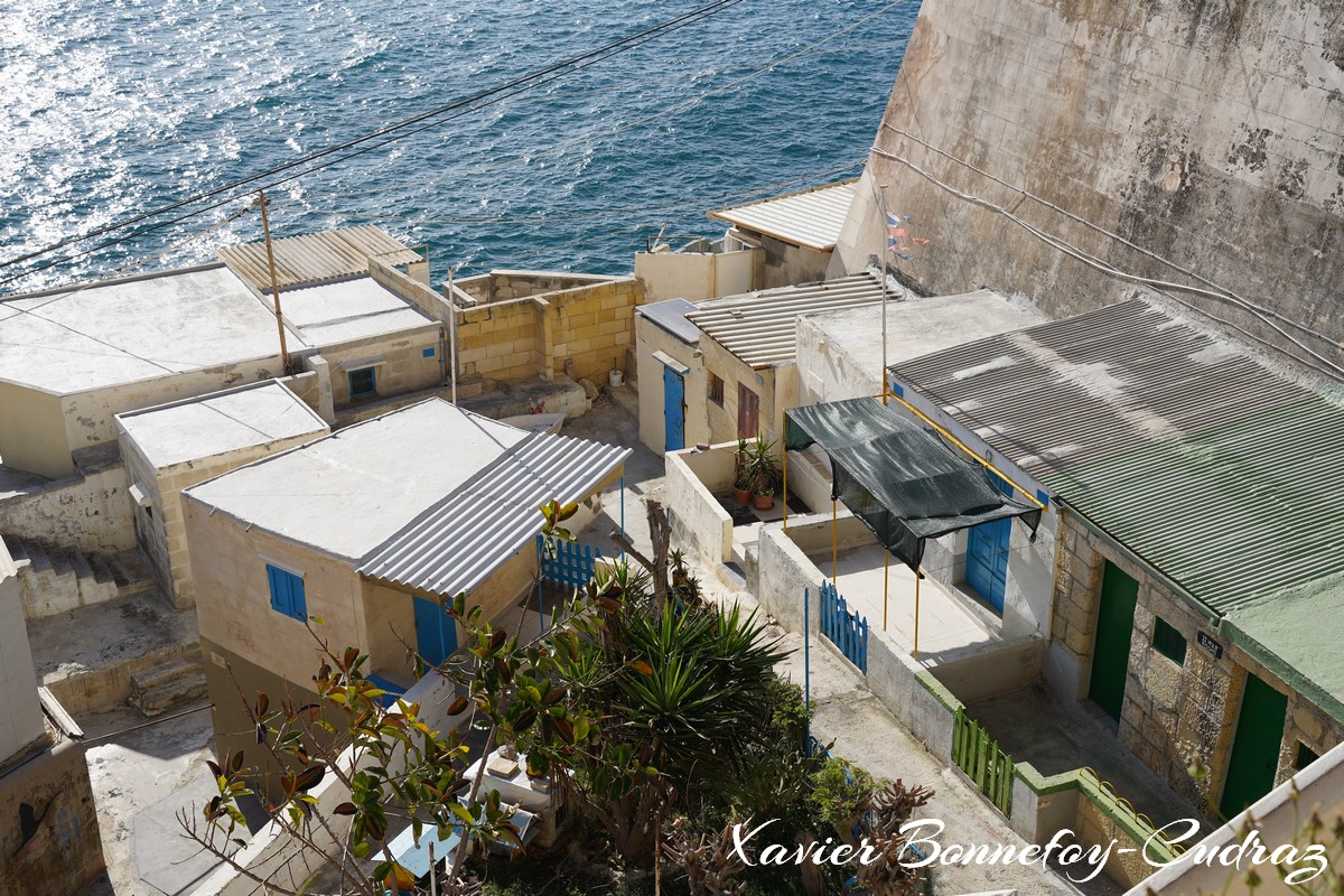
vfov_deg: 31.9
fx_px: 1568
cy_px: 448
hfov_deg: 46.4
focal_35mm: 42
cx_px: 672
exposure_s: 1/320
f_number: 7.1
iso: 100
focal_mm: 42
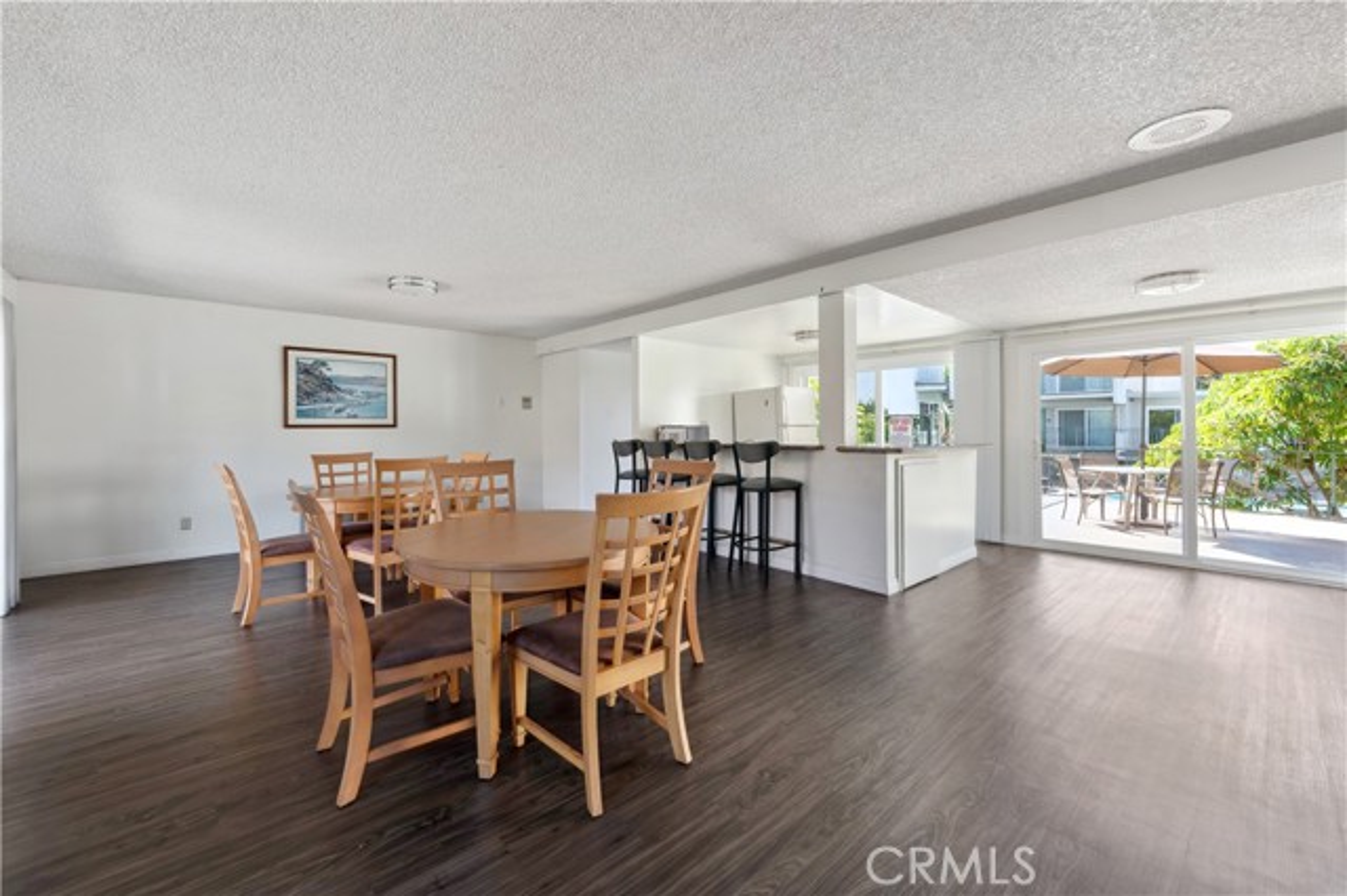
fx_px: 524
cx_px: 674
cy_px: 448
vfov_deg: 81.1
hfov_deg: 104.3
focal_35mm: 14
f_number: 9
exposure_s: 1/30
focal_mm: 14
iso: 100
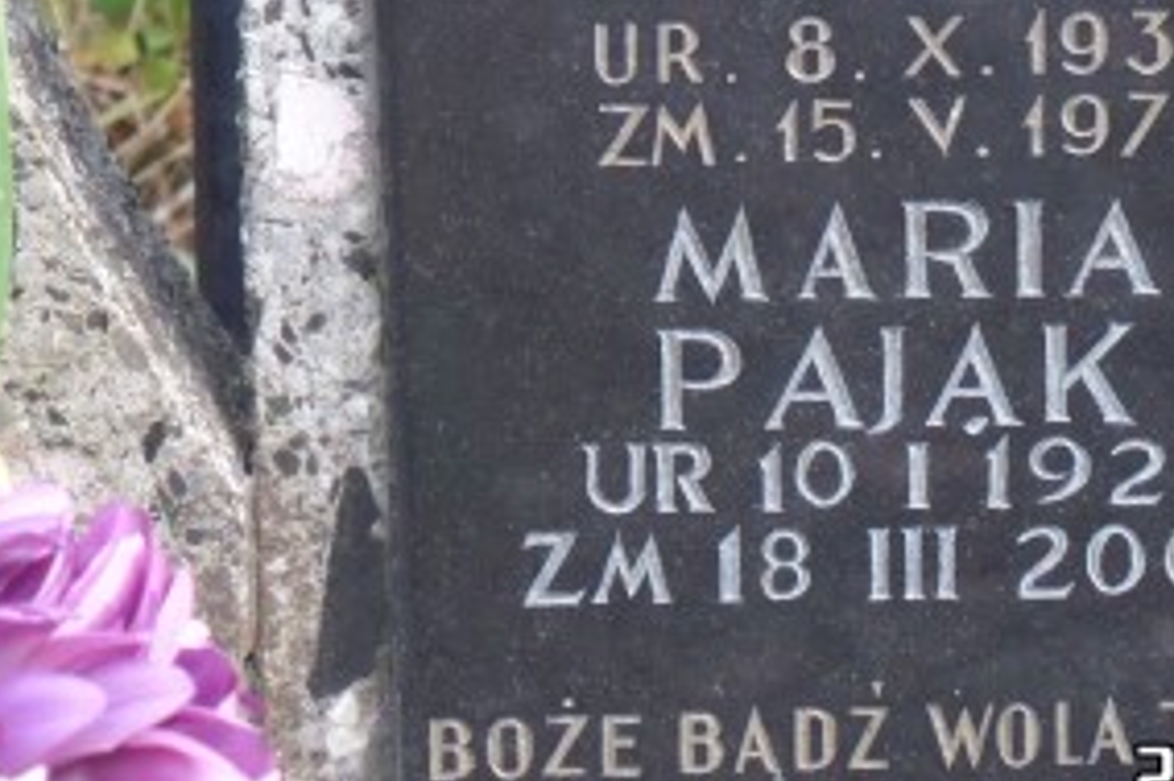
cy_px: -70
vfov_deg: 4.1
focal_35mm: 331
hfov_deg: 6.2
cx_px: 802
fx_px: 10788
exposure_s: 1/60
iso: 400
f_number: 4.2
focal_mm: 25.2
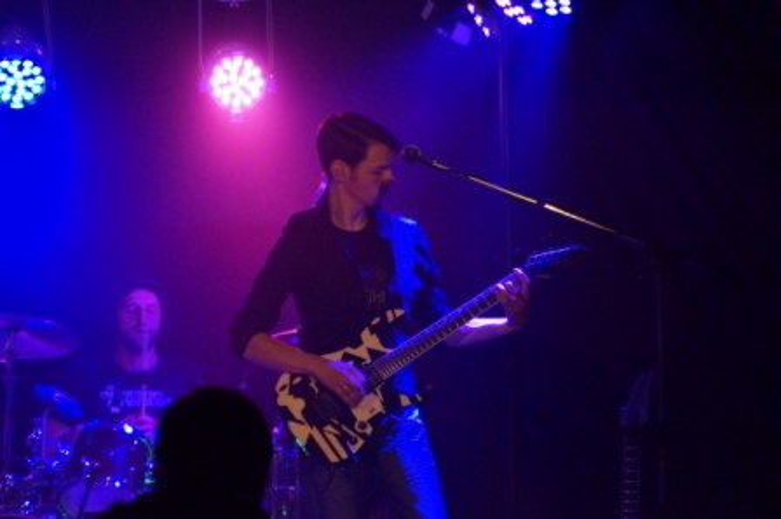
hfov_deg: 12.5
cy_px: 260
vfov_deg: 8.3
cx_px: 390
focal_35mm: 165
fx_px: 3577
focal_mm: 110
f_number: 5.6
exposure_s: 1/100
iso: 3200
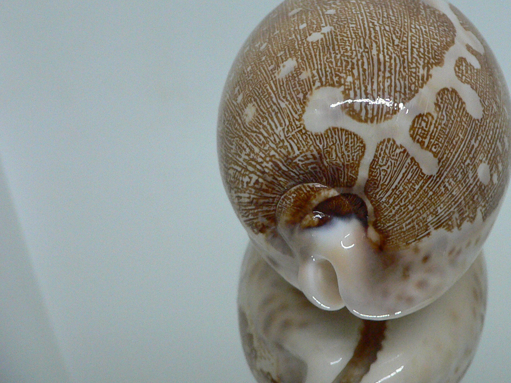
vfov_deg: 29.6
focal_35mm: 49
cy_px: 151
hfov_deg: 38.3
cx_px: 355
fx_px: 723
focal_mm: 4.6
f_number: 2.8
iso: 200
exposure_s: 1/60
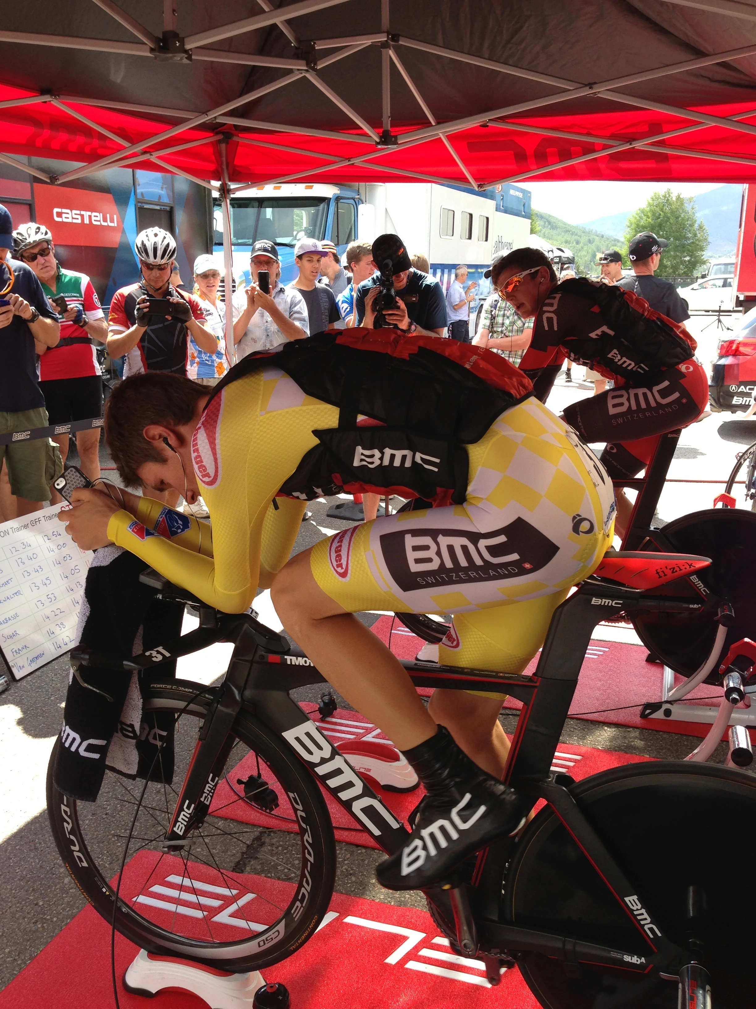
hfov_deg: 42.9
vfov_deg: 55.4
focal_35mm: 33
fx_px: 961
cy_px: 504
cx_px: 378
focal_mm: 4.13
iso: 50
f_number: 2.4
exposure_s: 1/262
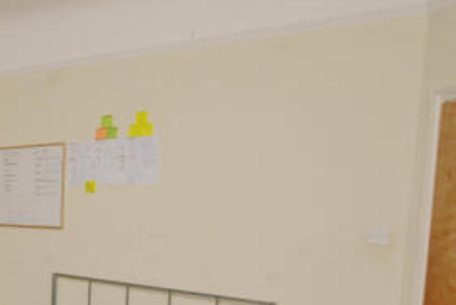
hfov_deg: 36.4
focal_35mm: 43
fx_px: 545
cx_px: -76
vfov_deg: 30.4
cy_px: 251
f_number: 6.3
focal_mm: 12
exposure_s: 1/200
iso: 400
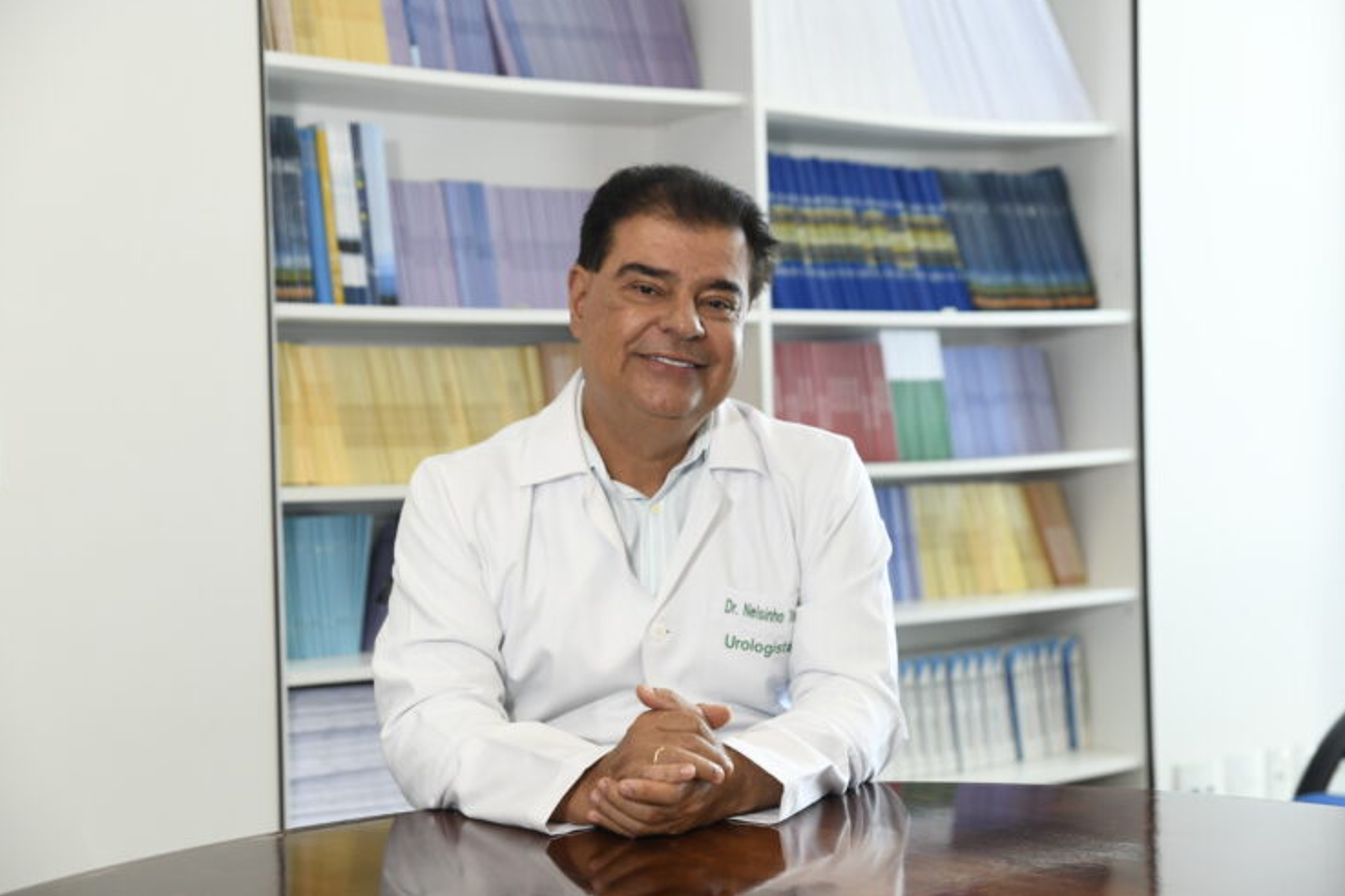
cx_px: 679
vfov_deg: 23.8
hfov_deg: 35.1
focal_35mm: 57
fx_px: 2129
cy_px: 443
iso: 1250
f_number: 4
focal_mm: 56
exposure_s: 1/250
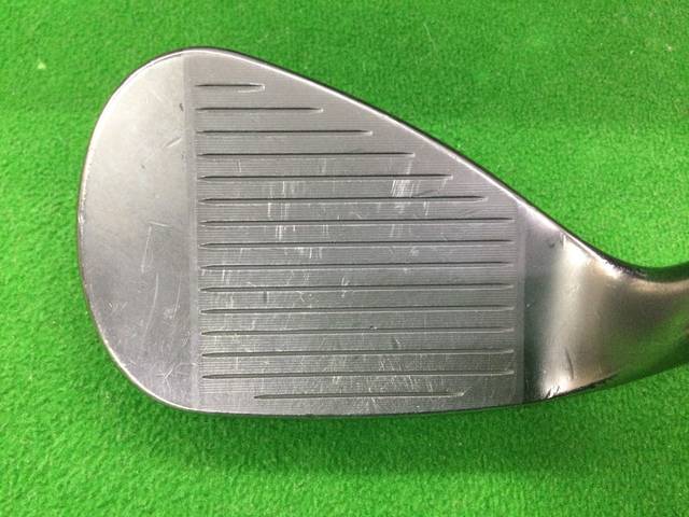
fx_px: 617
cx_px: 344
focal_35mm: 31
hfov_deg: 58.4
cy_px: 258
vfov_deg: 45.4
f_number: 2.4
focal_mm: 3.3
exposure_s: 1/30
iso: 160
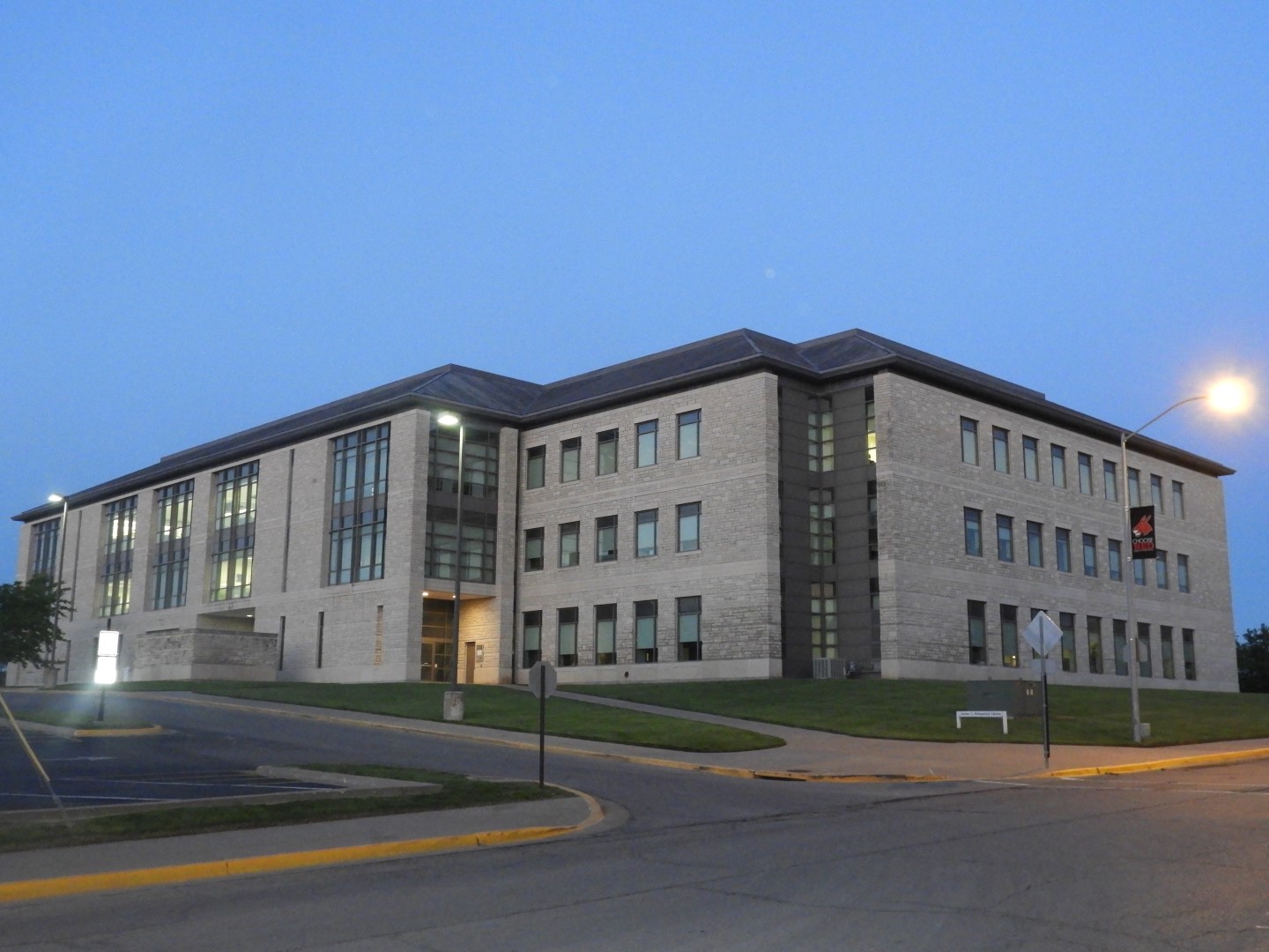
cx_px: 634
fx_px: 1283
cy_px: 476
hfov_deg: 52.6
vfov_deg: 40.7
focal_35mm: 35
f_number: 3.8
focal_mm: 6.3
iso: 1000
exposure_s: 1/30
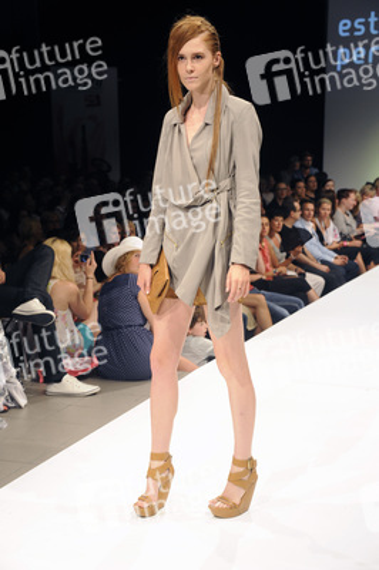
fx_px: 1076
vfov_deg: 29.7
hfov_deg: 20.0
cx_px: 190
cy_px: 285
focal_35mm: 68
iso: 1600
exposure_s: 1/160
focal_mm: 68
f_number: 5.6
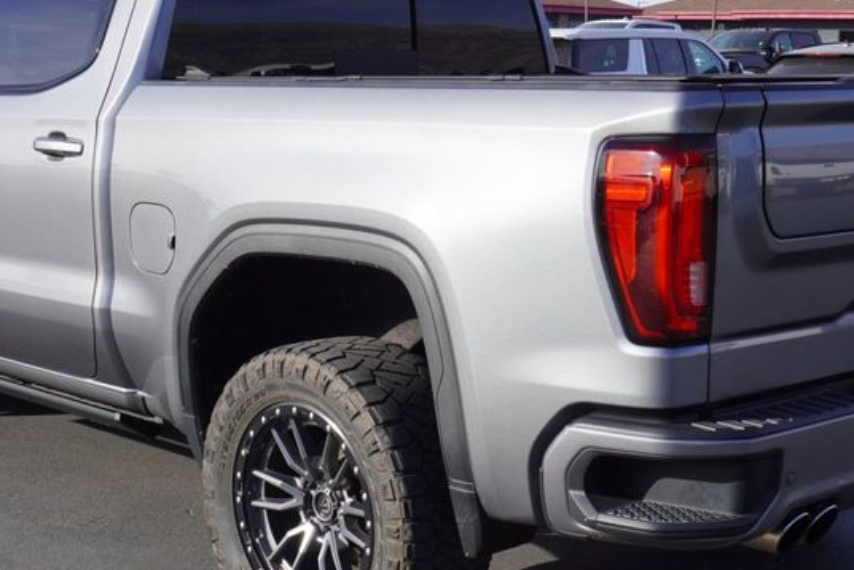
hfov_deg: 30.5
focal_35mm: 66
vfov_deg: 20.7
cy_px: 295
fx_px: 1565
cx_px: 378
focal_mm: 23
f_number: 9
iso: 100
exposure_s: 1/125
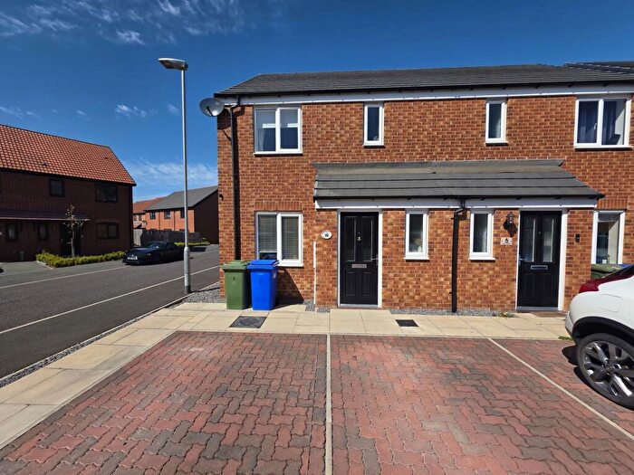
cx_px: 317
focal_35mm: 13
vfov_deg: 89.9
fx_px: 238
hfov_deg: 106.2
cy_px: 238
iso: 40
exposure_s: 1/3229
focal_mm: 2.2
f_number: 1.9
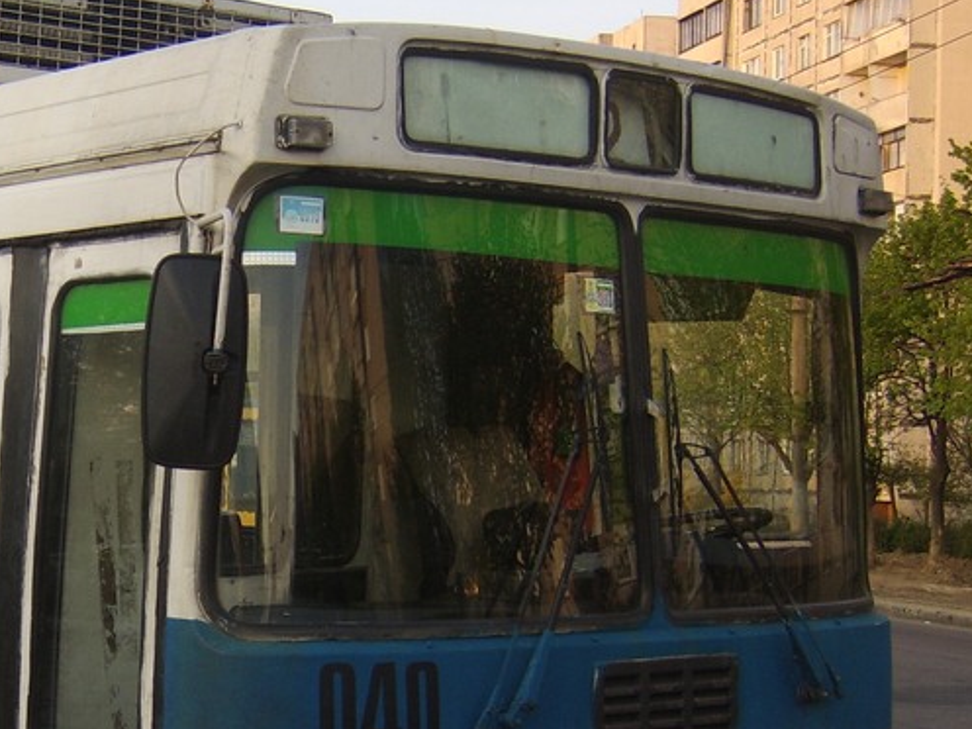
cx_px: 10
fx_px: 1797
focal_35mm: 64
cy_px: 541
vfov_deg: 22.7
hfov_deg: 28.5
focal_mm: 8.13
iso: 71
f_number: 2.7
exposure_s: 1/176
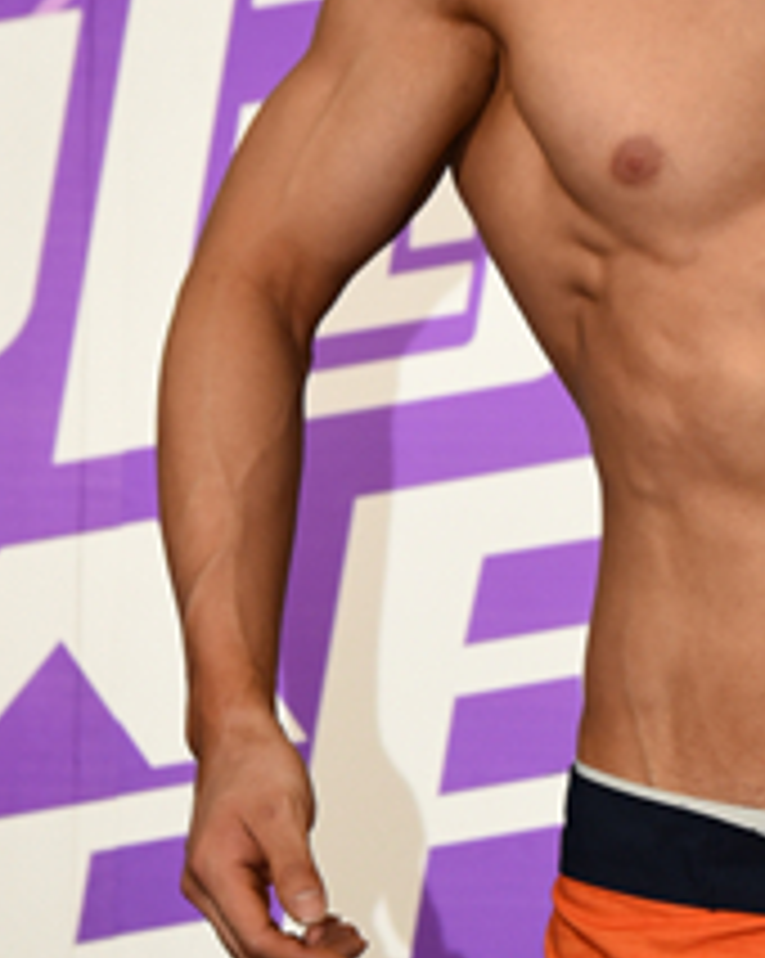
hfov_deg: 7.4
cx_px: 932
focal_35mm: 206
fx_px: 5838
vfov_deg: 9.3
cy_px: 850
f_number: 4
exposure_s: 1/200
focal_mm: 52
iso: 800
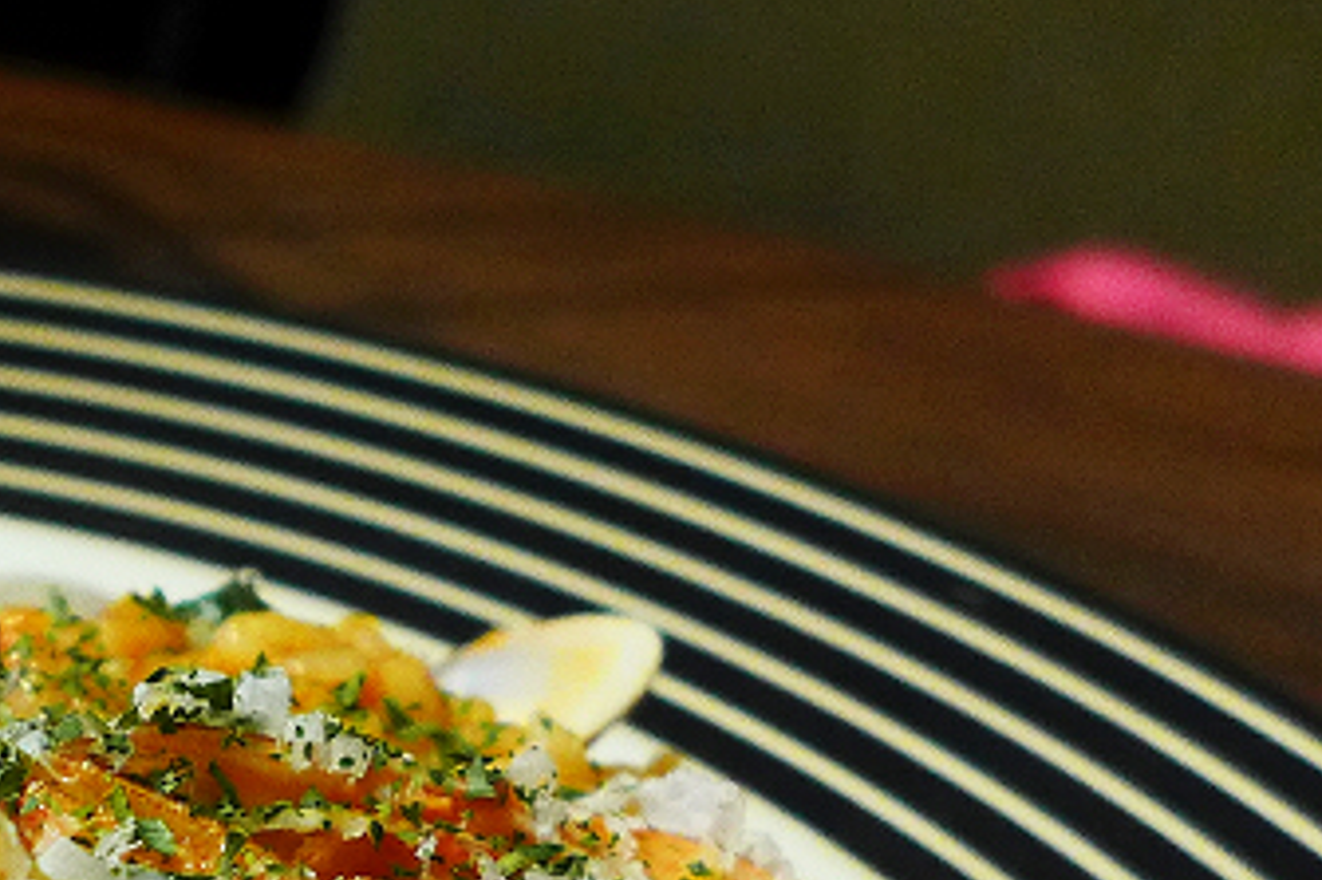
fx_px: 2496
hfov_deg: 26.0
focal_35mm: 68
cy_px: 1204
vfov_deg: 18.4
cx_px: -320
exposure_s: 1/13
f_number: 1.8
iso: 400
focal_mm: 4.7
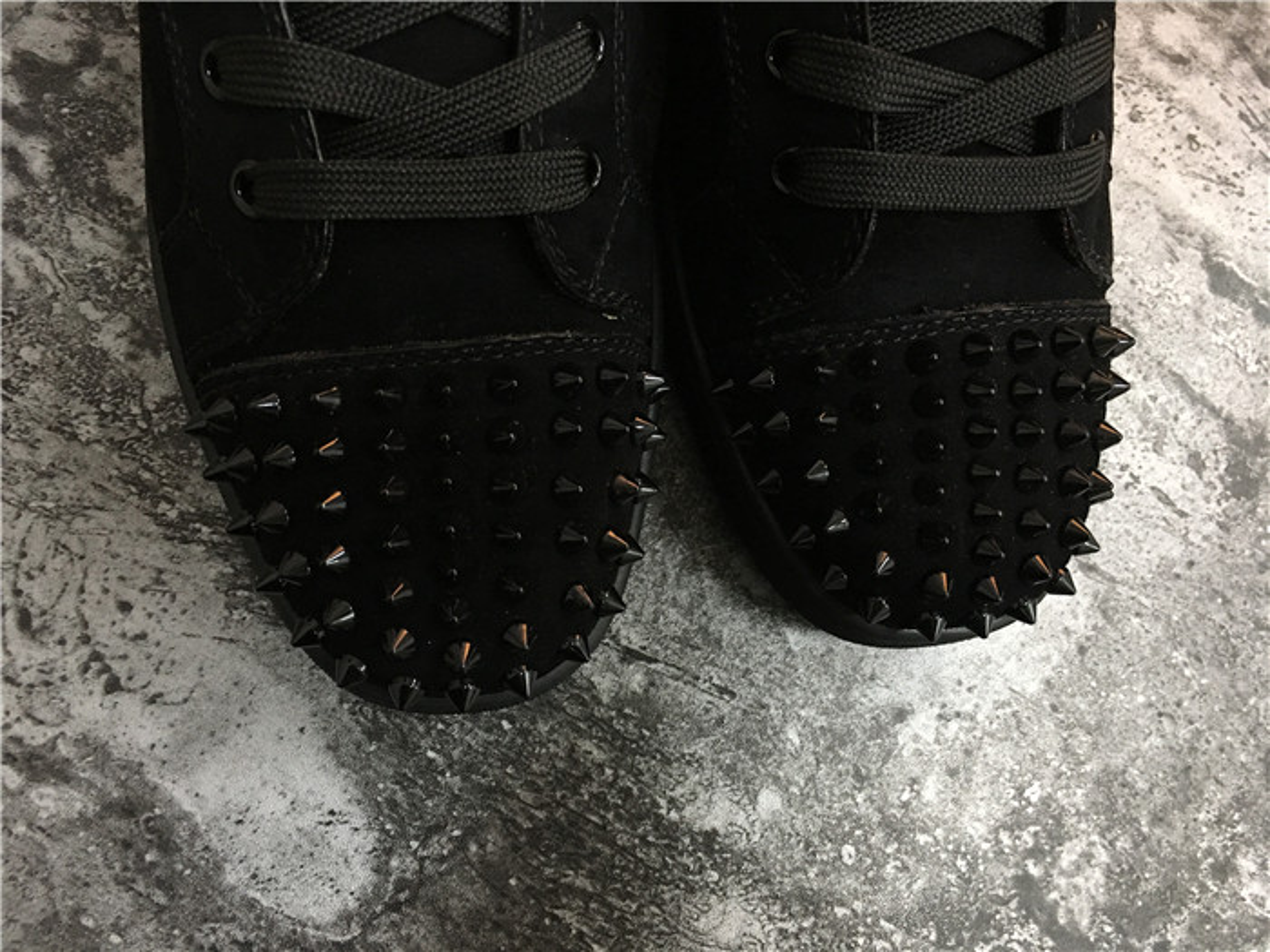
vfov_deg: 48.2
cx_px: 635
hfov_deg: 61.7
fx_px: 1064
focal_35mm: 29
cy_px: 476
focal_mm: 4.15
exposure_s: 1/17
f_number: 2.2
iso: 100
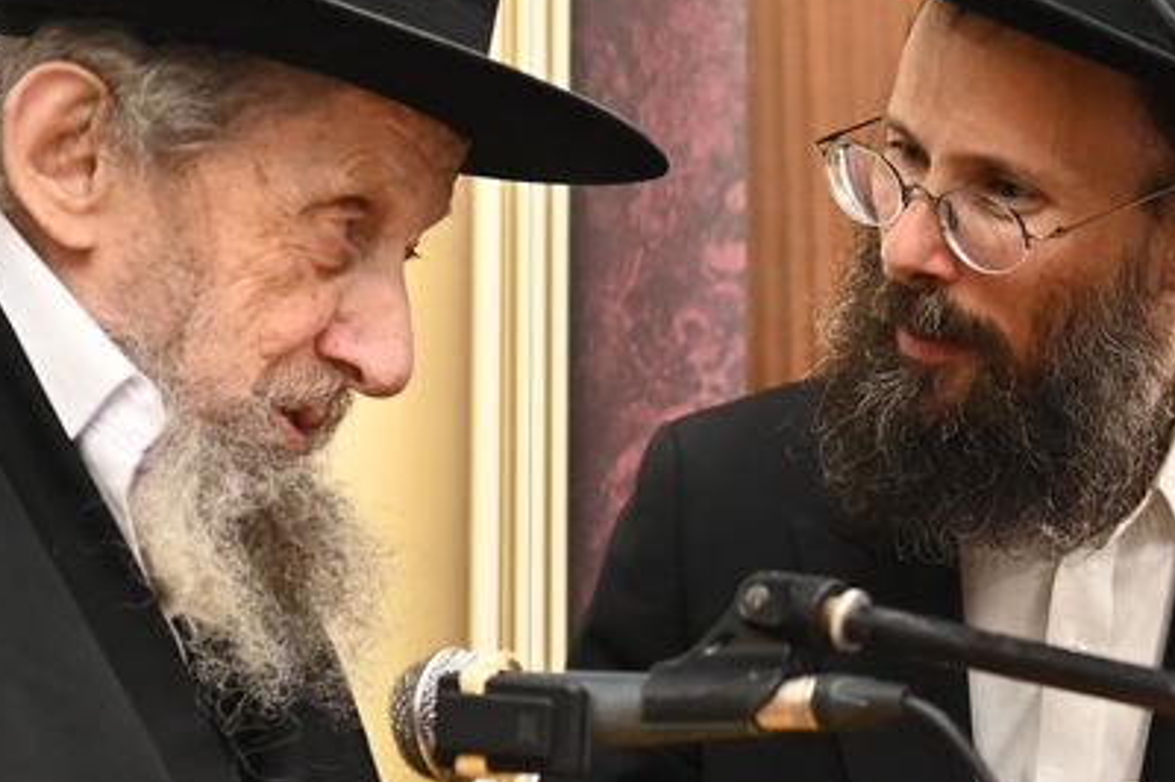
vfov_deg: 7.8
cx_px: 958
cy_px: 503
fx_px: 5707
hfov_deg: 11.7
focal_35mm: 175
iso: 1600
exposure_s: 1/125
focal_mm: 50
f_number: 3.2
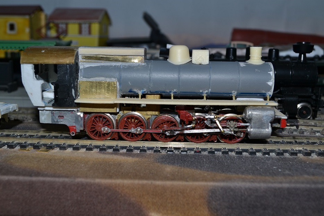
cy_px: 108
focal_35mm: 42
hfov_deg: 46.4
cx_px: 162
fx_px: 378
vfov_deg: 31.9
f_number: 8
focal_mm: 28
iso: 100
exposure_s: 1/60
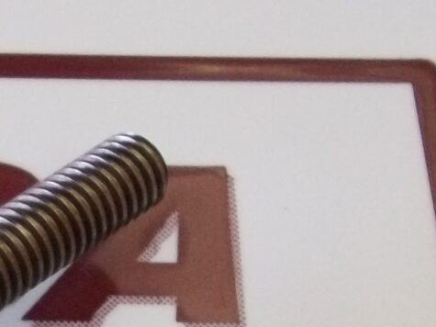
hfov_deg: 13.5
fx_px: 1738
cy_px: 551
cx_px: -220
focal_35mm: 138
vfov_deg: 10.2
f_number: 2.9
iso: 160
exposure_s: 1/25
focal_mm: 5.7
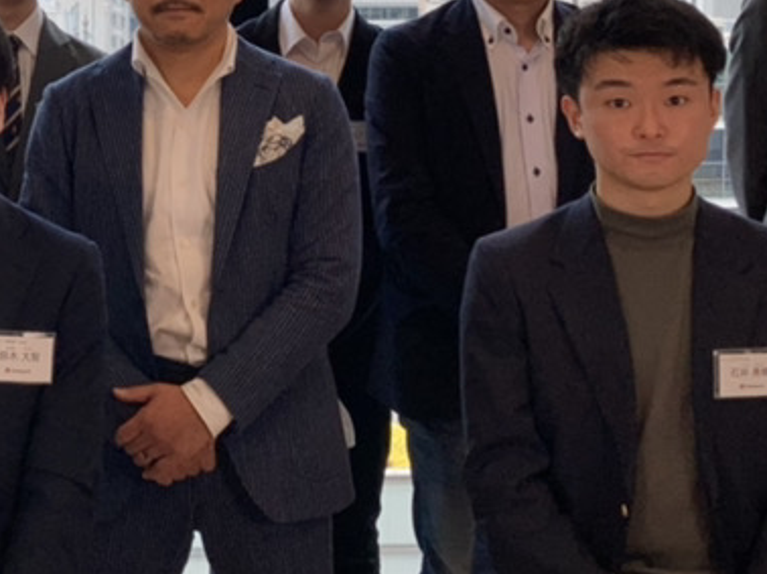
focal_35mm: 89
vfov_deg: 16.3
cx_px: -37
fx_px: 1971
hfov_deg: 21.1
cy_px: 32
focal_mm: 3.99
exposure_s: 1/281
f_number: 1.8
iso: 20
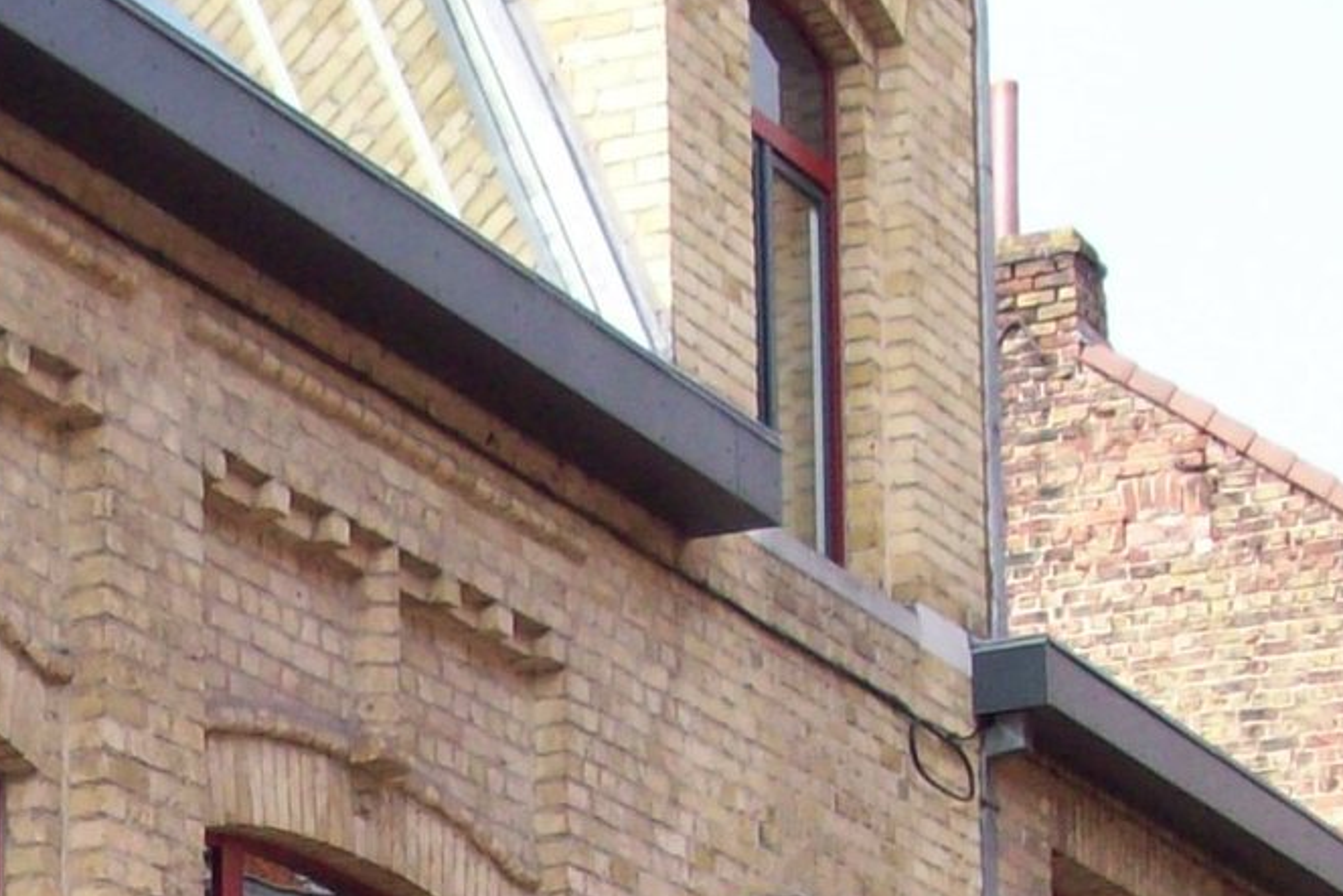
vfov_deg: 9.1
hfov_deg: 13.7
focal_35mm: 145
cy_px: 1454
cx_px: -348
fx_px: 5409
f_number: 2.8
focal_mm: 6.2
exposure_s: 1/433
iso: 80
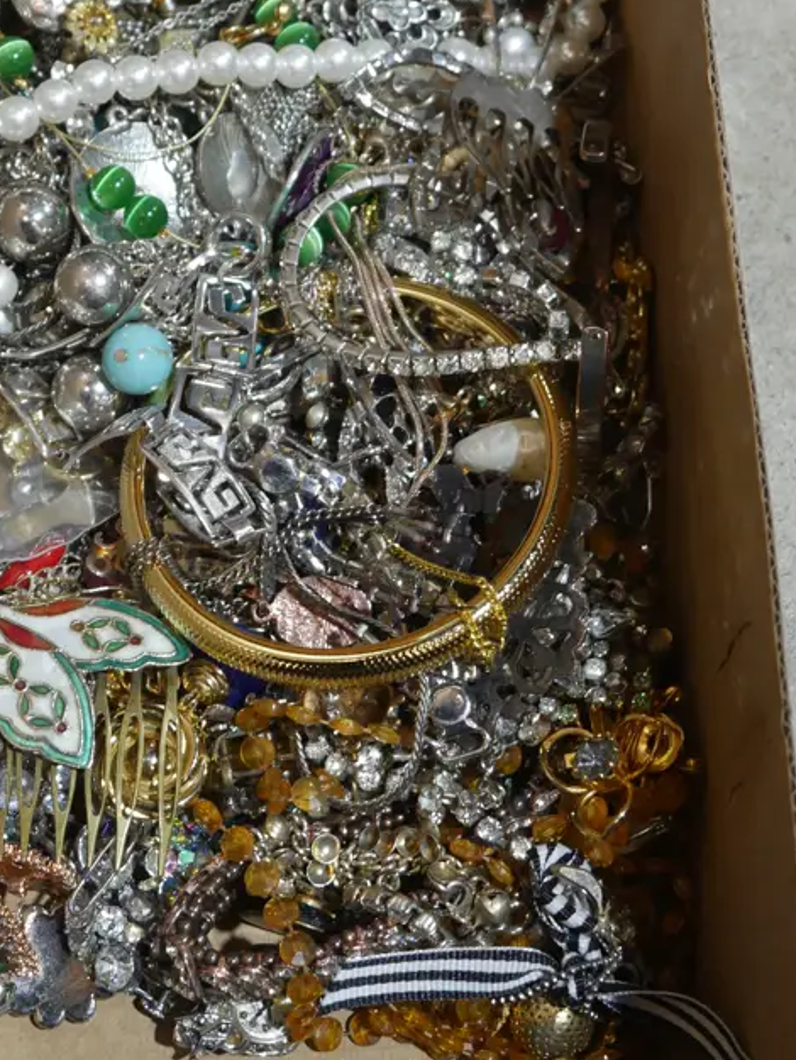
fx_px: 2604
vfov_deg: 23.0
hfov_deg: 17.3
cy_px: 395
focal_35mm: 85
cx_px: 267
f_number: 5.3
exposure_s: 1/60
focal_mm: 26
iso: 640
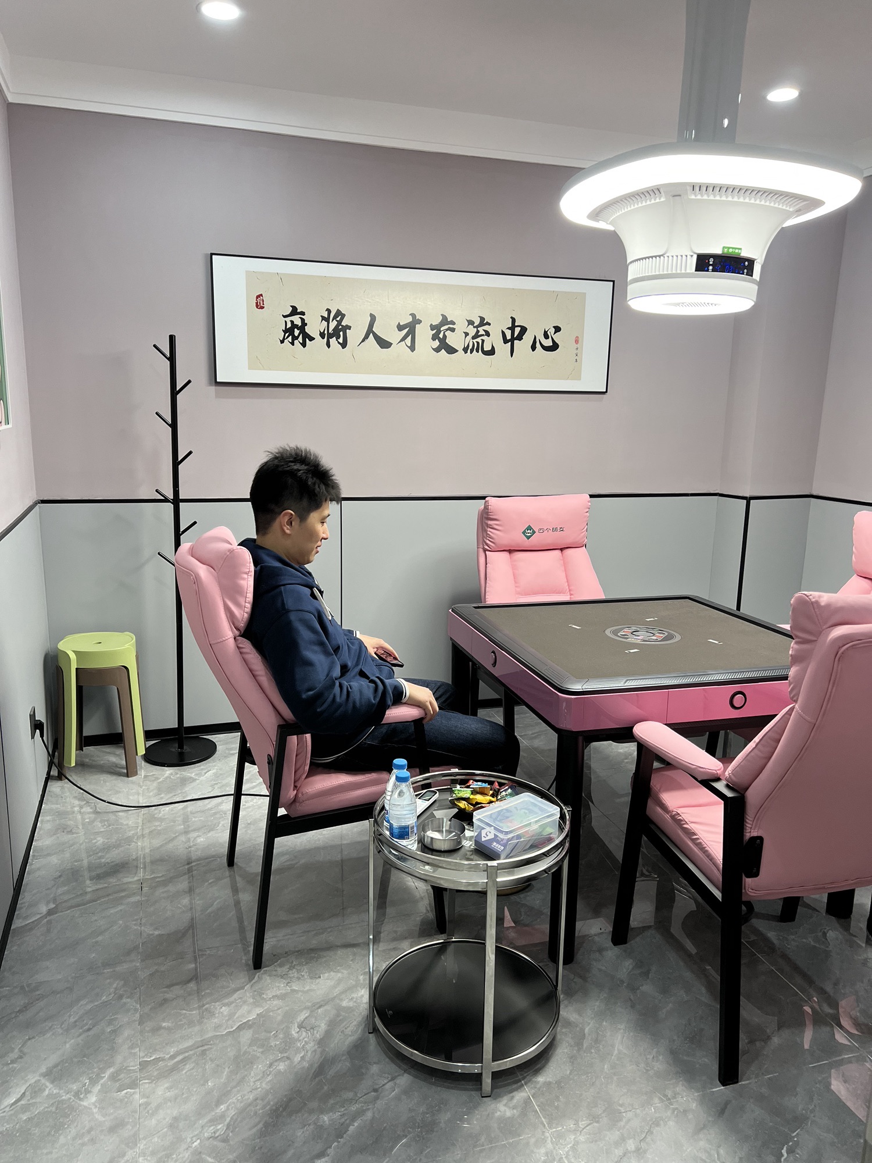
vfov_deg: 67.3
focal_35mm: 26
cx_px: 436
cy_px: 582
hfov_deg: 53.1
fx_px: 873
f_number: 1.5
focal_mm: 5.7
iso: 100
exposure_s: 1/100
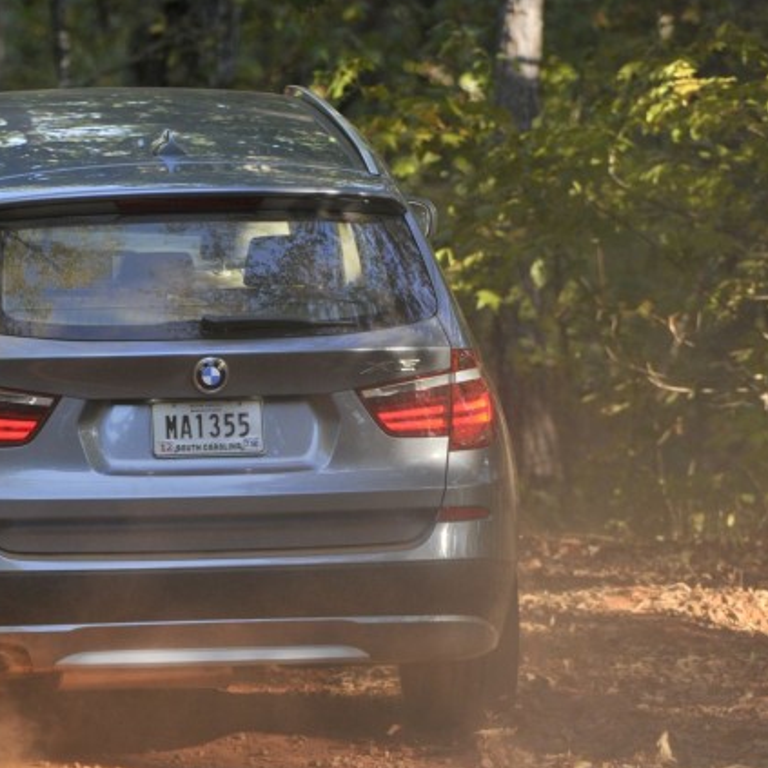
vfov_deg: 3.0
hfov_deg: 3.0
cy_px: 394
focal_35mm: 587
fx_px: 14734
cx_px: 94
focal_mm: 260
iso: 400
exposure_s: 1/320
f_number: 4
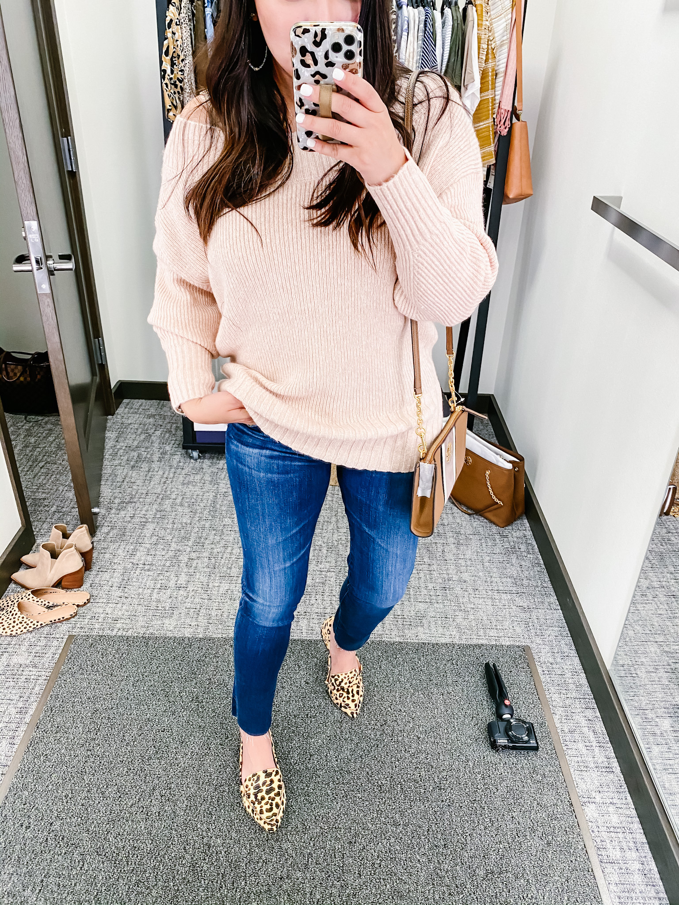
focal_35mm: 26
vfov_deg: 67.3
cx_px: 340
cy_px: 452
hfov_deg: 53.1
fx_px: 680
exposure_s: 1/65
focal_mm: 4.25
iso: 125
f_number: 1.8
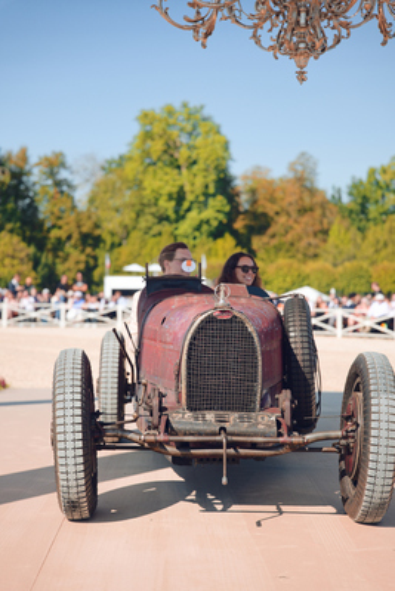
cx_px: 198
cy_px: 296
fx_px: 1151
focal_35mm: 70
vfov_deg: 28.8
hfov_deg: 19.5
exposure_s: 1/640
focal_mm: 70
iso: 100
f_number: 2.8
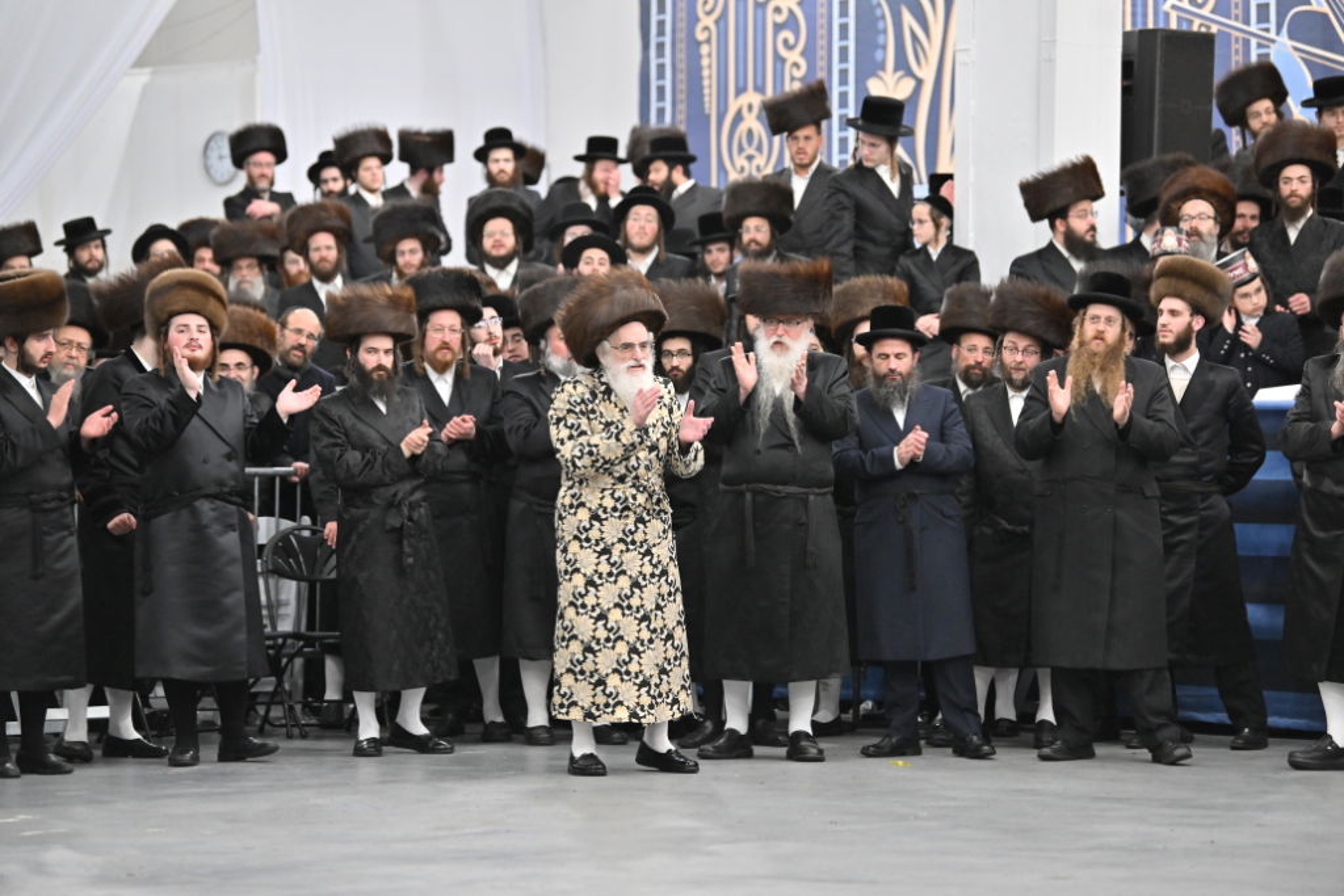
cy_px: 448
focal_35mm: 135
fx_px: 5040
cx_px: 672
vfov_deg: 10.2
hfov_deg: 15.2
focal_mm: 135
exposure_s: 1/400
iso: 2000
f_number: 2.8
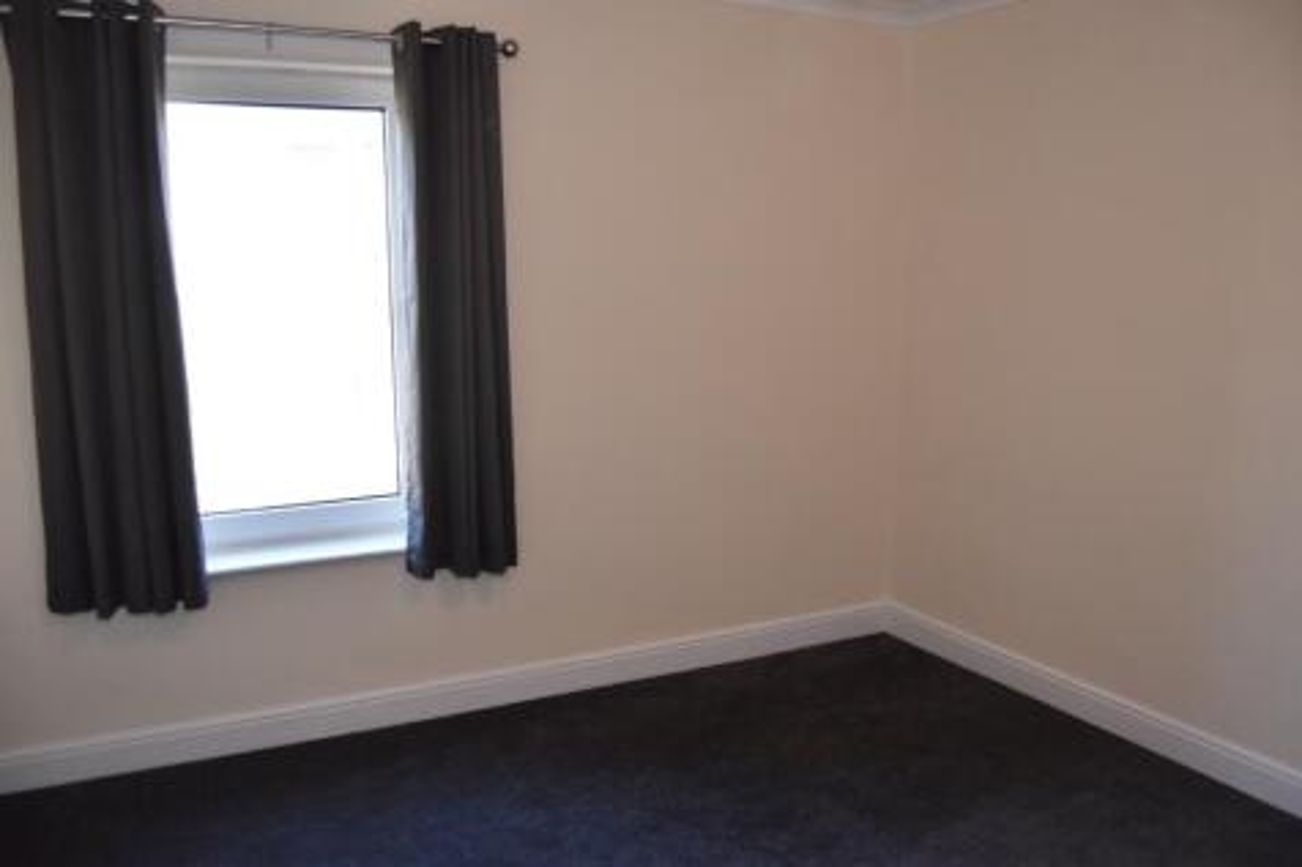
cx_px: 651
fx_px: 976
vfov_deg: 47.9
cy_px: 434
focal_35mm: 27
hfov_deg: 67.4
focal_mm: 18
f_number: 4
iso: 1000
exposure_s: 1/125
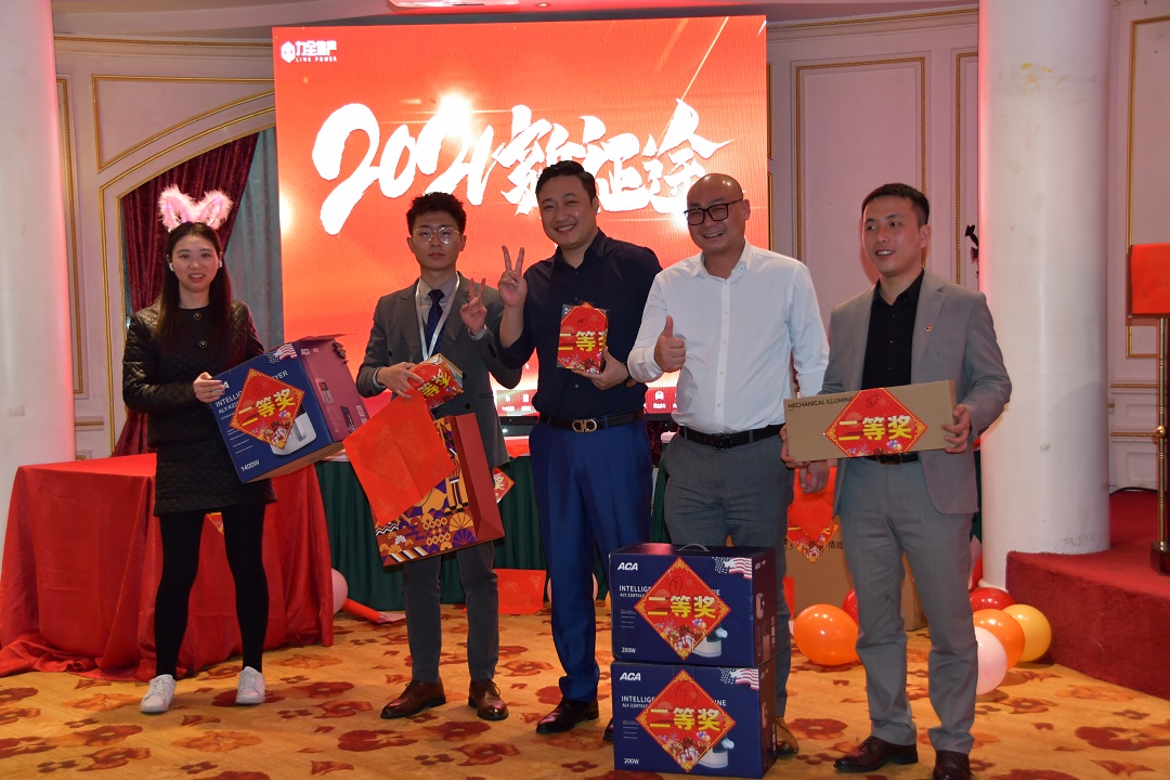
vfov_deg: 28.1
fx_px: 1560
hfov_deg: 41.1
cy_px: 390
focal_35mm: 48
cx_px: 585
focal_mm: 32
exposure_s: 1/60
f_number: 4.2
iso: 1000
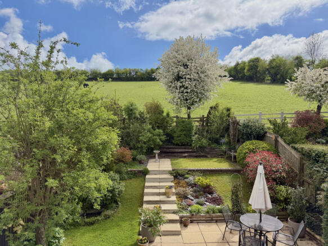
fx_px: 227
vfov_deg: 56.8
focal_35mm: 24
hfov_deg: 71.6
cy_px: 123
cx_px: 164
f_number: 1.78
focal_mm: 6.76
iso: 100
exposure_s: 1/4673
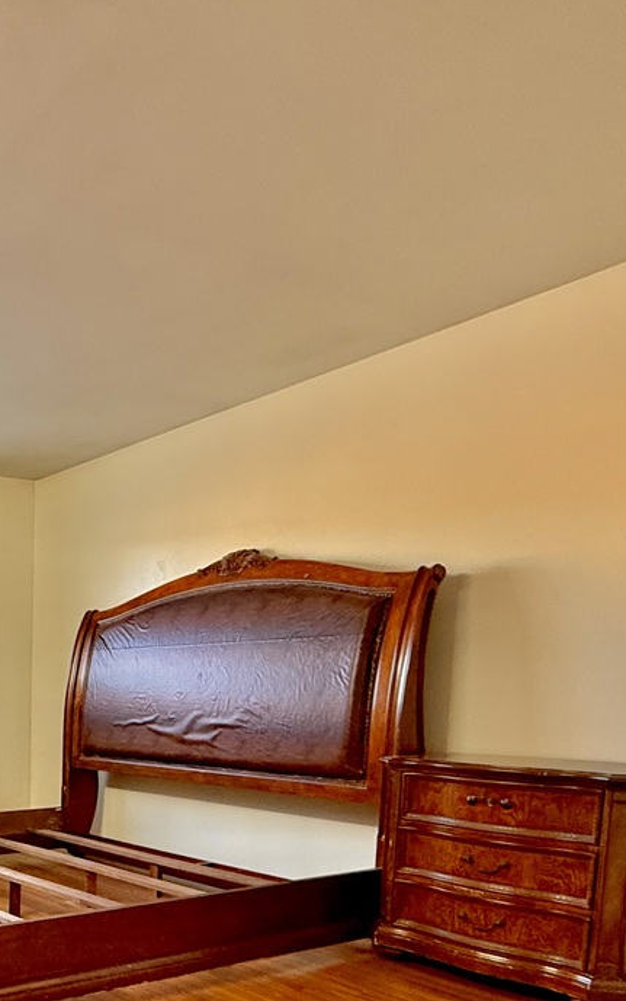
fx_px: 846
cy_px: 777
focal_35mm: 31
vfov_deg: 57.4
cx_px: -126
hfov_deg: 33.2
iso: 400
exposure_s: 1/60
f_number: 2.2
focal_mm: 2.22
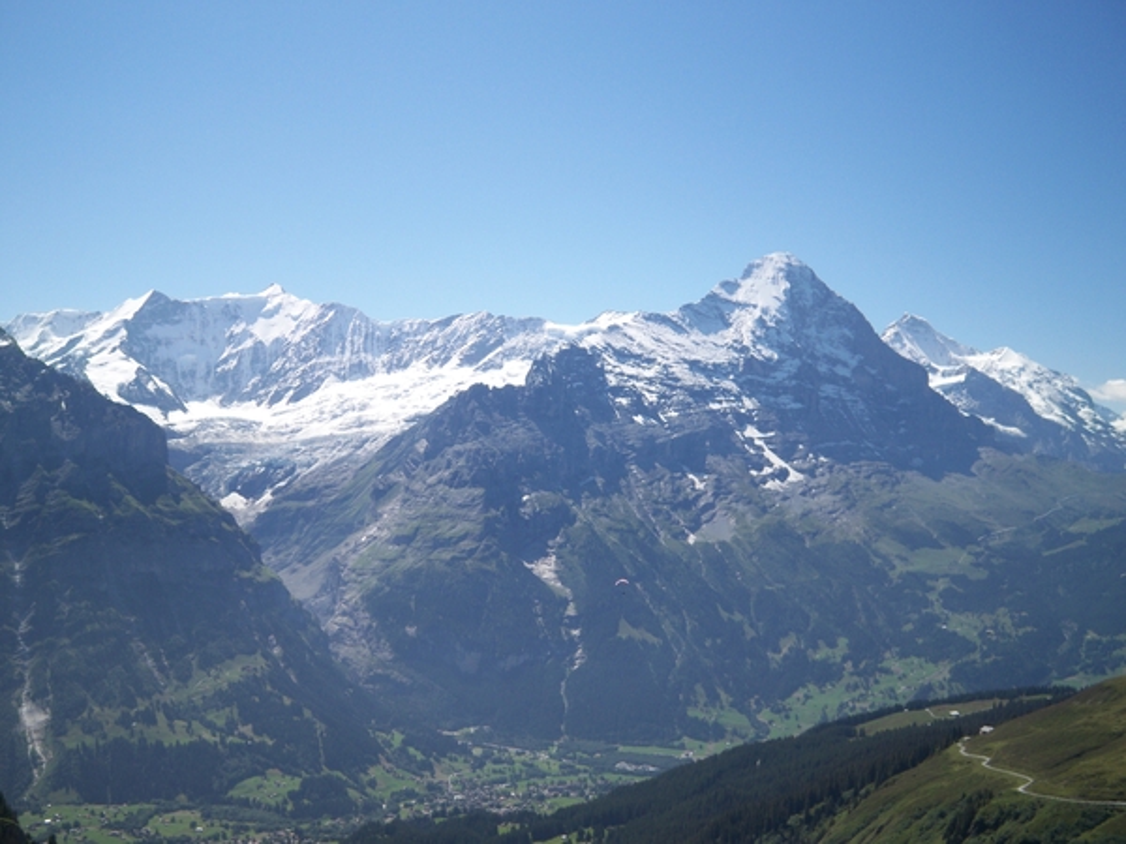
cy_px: 422
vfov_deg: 38.7
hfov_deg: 50.1
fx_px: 1204
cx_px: 563
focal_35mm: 37
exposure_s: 1/160
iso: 64
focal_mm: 7.9
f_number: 8.6
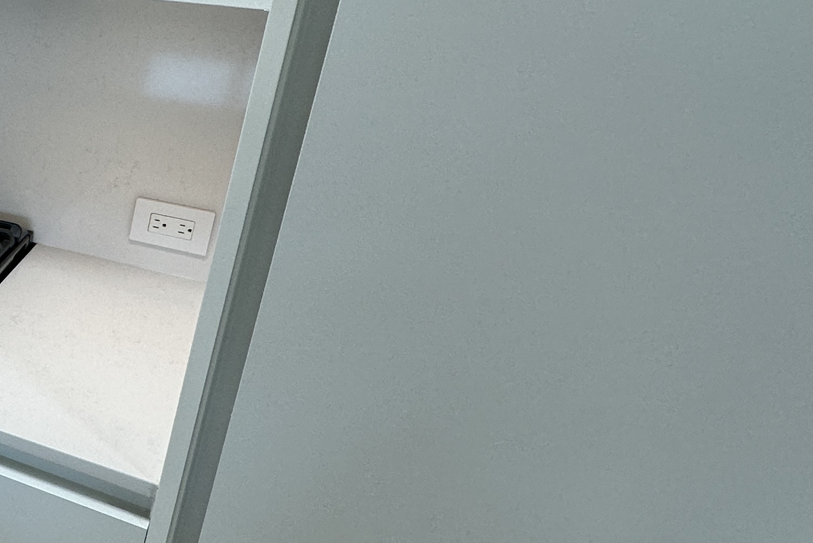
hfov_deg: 35.1
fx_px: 881
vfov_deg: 34.1
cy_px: 211
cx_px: -233
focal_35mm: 39
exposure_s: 1/120
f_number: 2.2
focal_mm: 2.22
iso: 125
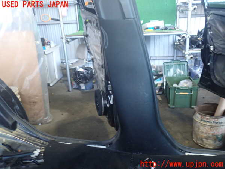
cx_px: 112
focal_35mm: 30
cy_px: 84
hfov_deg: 60.0
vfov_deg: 46.8
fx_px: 195
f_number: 2.3
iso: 250
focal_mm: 5.4
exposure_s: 1/30
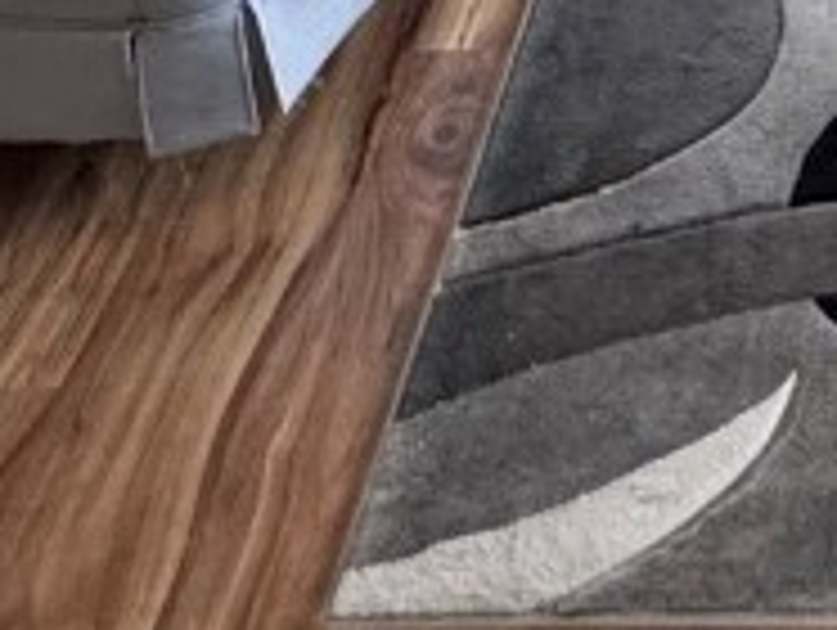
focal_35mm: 77
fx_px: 1864
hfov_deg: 23.7
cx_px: 918
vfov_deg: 12.8
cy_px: -1017
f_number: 2.2
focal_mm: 2.22
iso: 500
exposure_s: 1/60
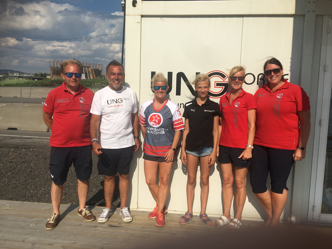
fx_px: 278
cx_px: 166
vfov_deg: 48.2
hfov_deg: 61.7
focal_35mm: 29
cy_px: 124
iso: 25
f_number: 2.2
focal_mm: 4.15
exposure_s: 1/3663
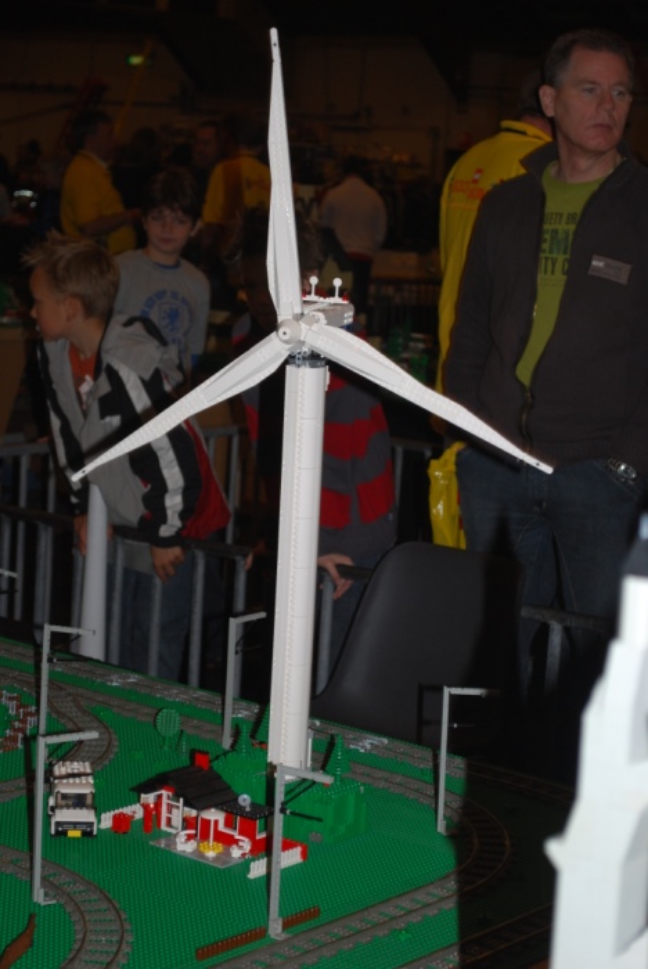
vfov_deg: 24.6
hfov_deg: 16.6
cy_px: 484
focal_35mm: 82
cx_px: 324
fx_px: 2223
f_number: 5.6
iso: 200
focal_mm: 55
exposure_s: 1/60
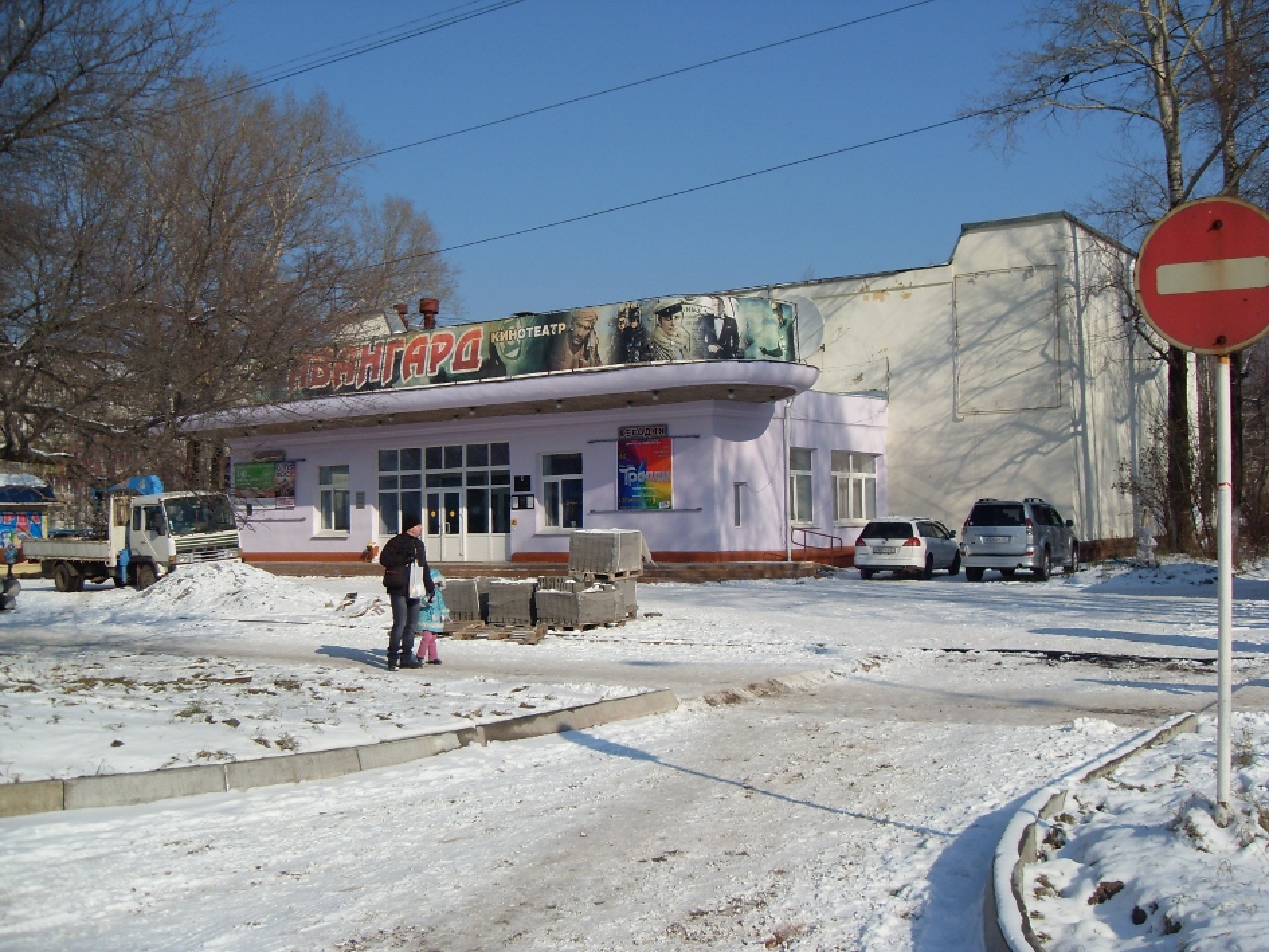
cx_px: 634
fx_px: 1357
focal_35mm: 37
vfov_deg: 38.7
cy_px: 476
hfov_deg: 50.1
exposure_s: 1/500
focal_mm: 6.3
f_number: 7
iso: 80
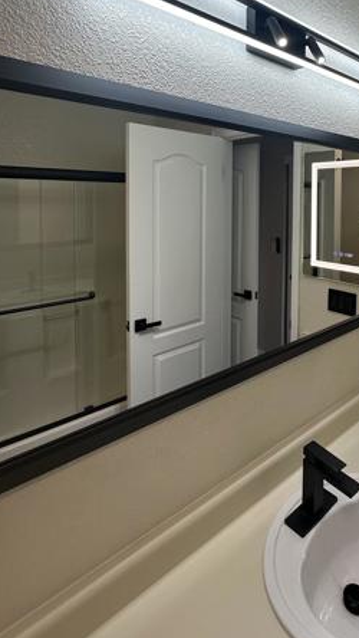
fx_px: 372
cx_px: 266
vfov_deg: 78.8
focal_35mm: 22
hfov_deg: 49.6
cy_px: 217
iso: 40
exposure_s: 1/120
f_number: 2.2
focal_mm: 2.22
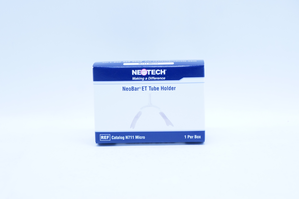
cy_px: 100
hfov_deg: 24.6
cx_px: 150
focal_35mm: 82
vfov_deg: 16.5
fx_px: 684
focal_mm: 55
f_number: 5.6
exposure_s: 1/125
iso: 800
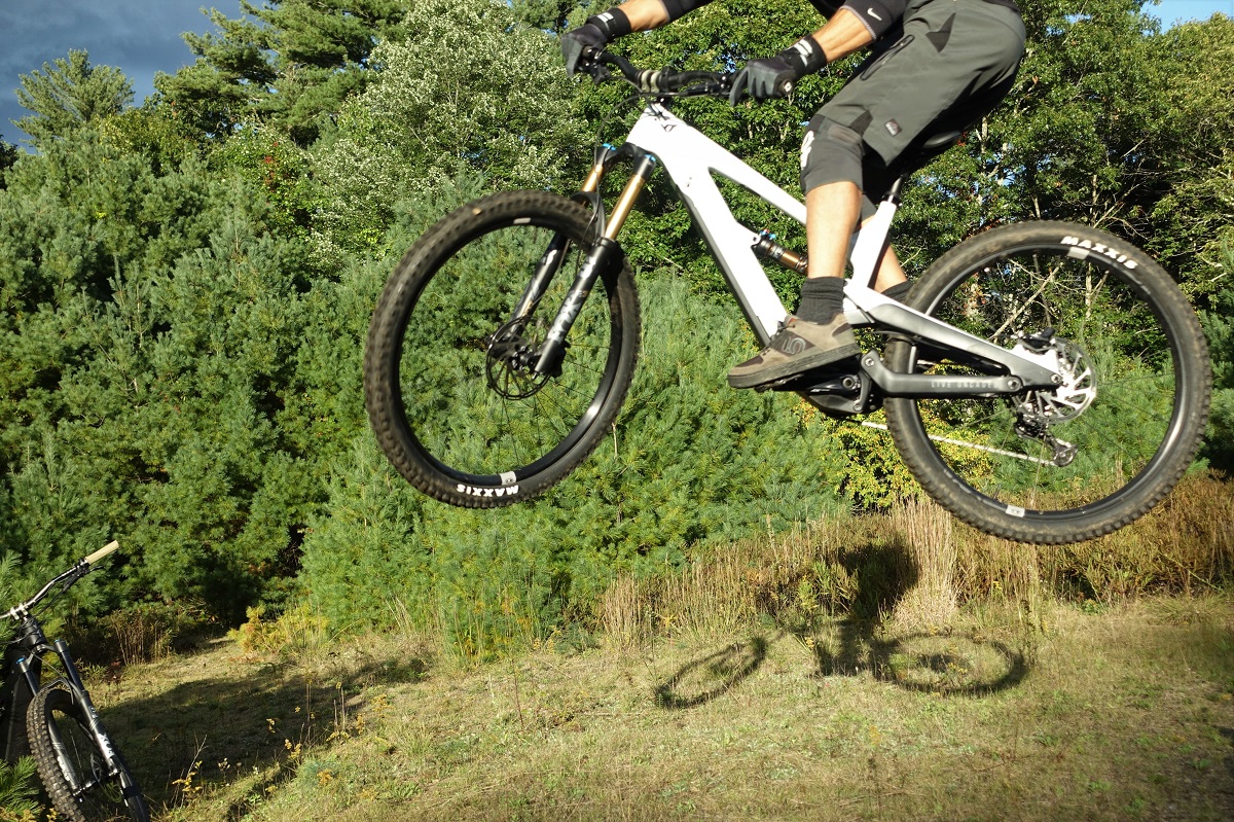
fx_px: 1405
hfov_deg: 47.4
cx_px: 617
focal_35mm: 41
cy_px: 411
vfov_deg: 32.6
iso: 200
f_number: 2.8
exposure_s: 1/1250
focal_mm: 15.1
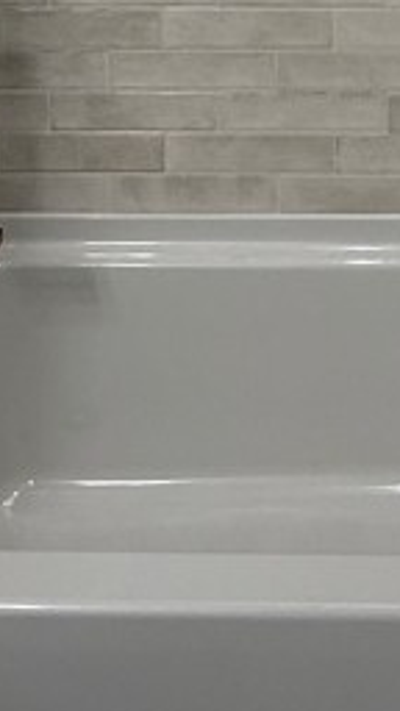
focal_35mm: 61
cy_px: -336
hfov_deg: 19.3
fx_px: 1150
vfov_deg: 26.0
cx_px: 369
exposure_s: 1/120
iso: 100
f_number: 2.2
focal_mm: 2.22
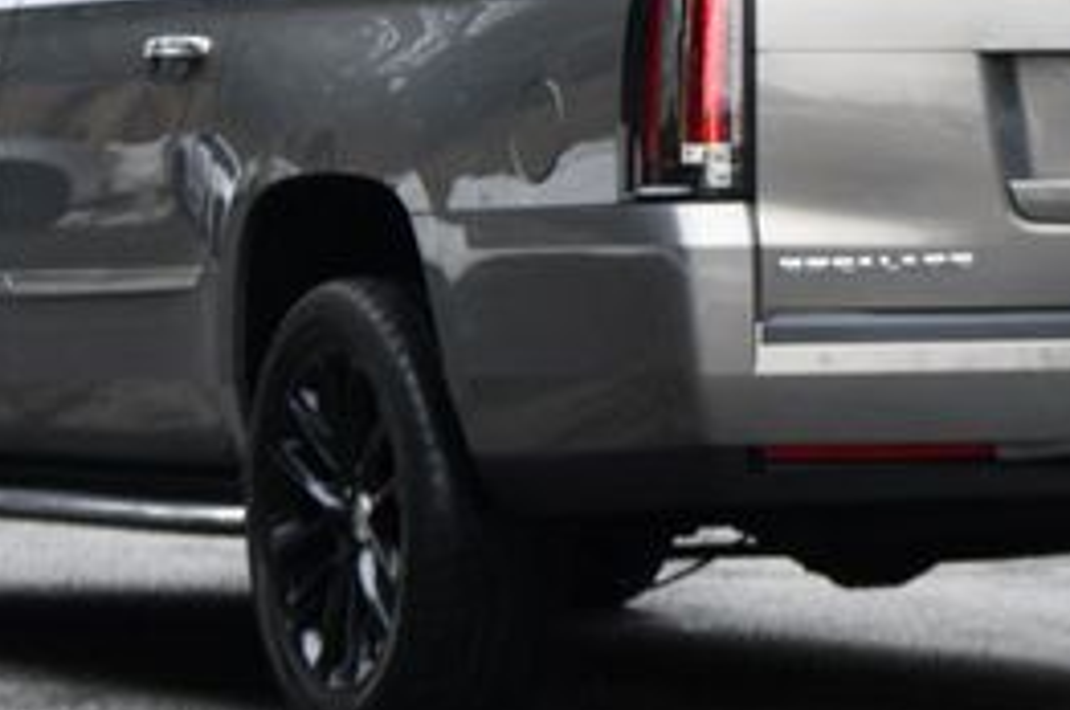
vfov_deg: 4.3
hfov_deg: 6.5
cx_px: 613
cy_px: -24
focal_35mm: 315
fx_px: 9351
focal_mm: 86
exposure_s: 1/250
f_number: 5.6
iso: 220
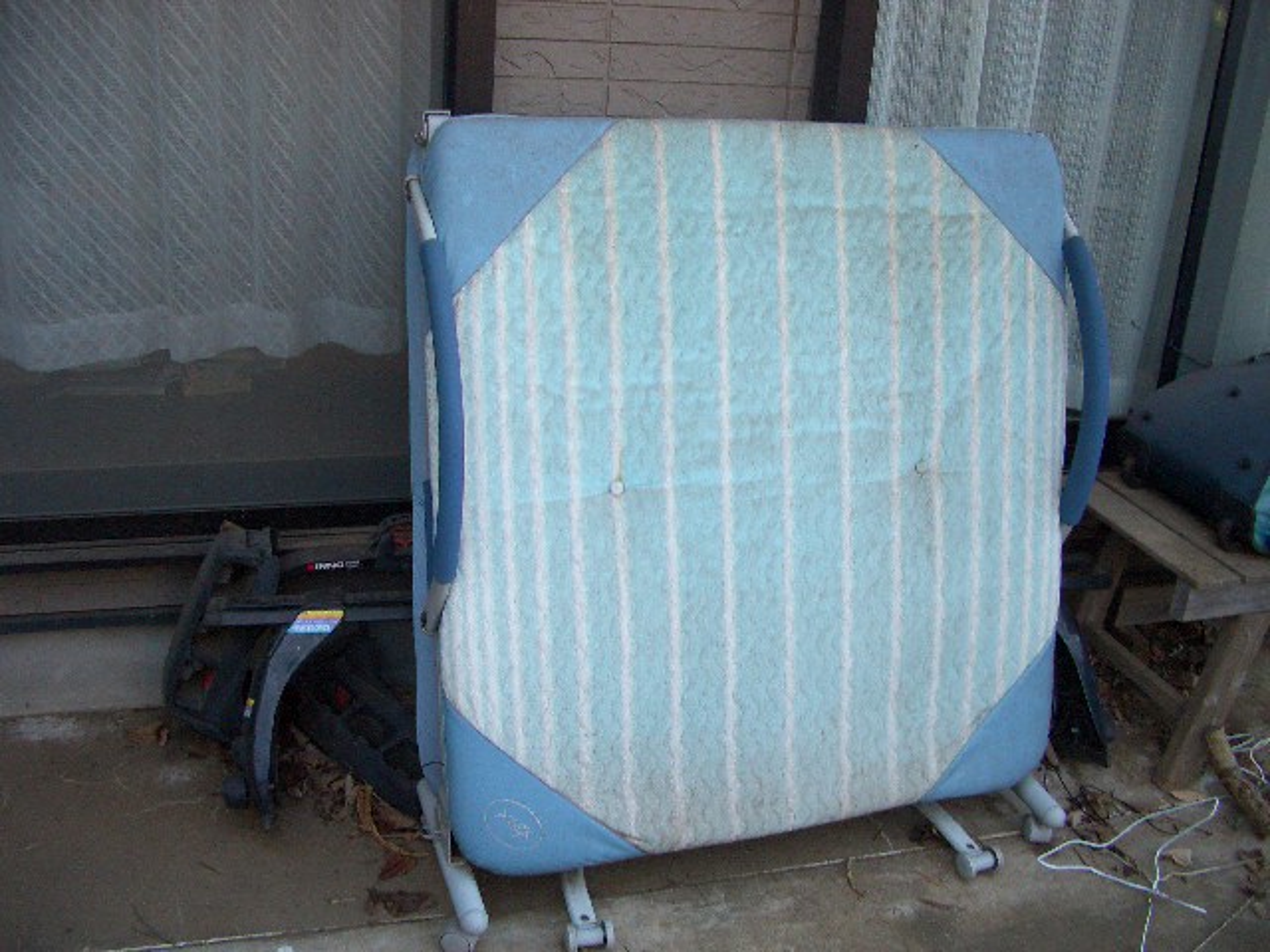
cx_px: 635
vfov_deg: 40.7
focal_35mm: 35
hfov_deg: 52.6
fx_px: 1284
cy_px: 476
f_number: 2.6
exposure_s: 1/80
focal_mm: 5.8
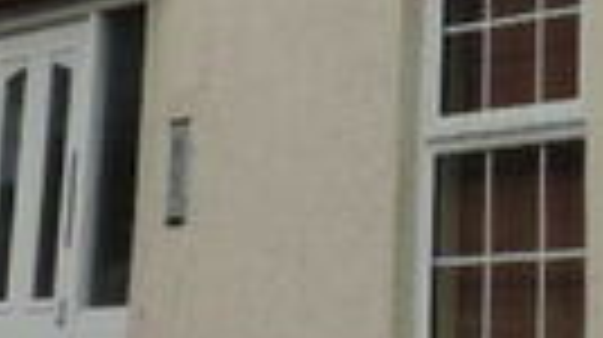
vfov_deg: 8.2
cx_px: 873
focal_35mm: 137
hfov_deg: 14.7
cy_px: -444
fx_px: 2188
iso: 80
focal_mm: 4.3
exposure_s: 1/1250
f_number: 3.3
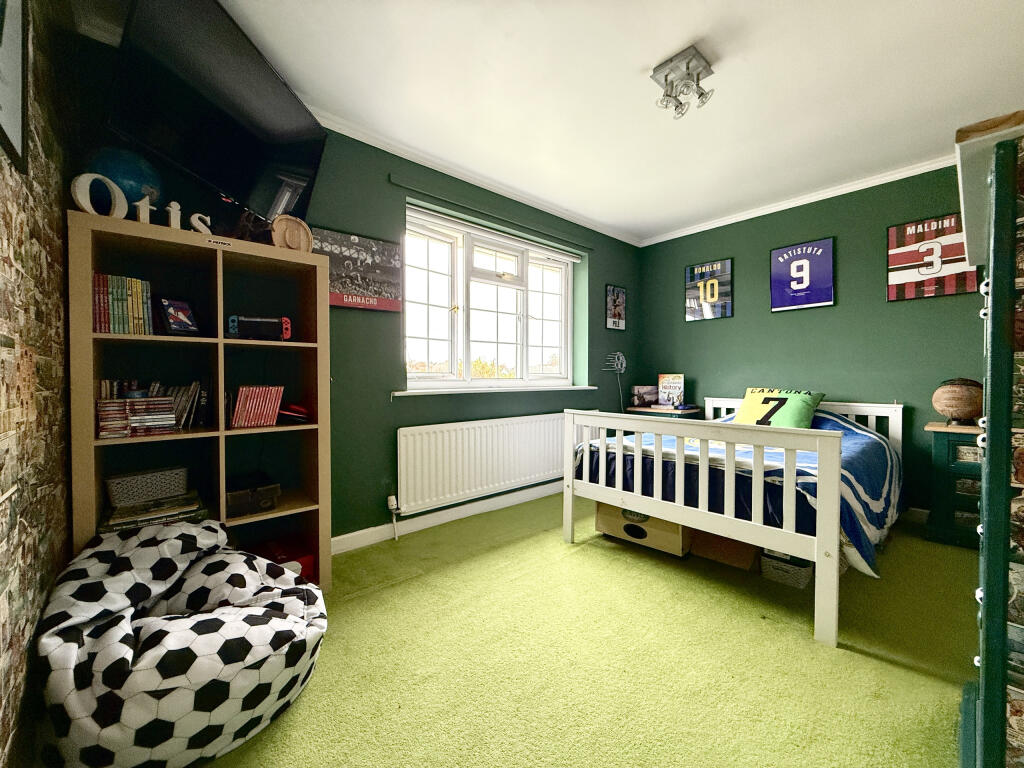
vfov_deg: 85.7
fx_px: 414
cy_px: 384
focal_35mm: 14
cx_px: 512
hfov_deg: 102.1
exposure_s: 1/99
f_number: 2.2
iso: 250
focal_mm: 2.22
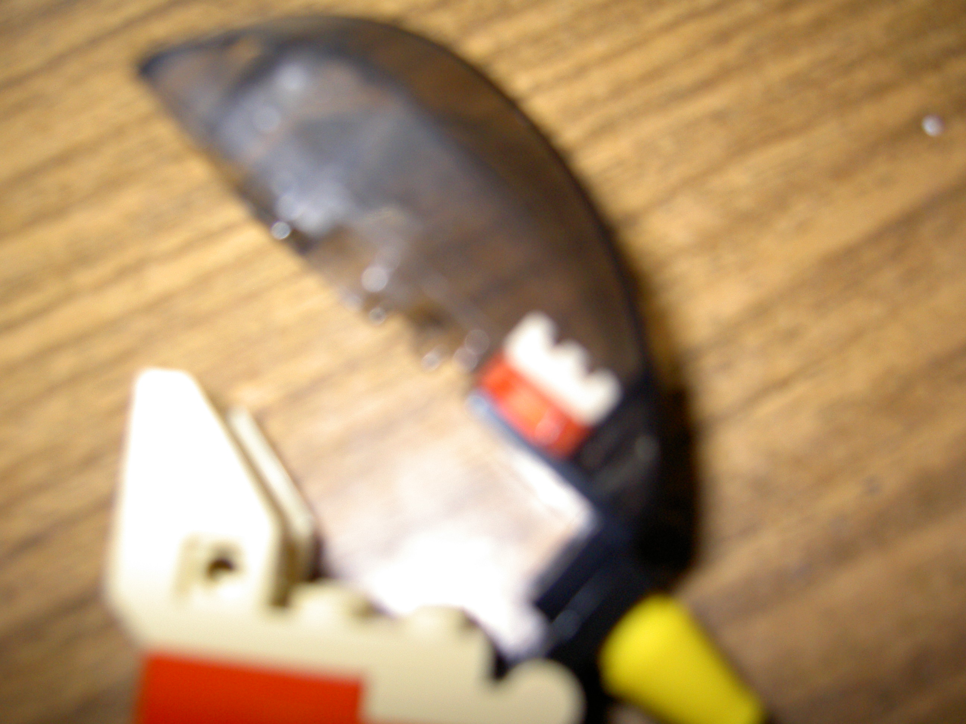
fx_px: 949
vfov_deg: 41.8
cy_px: 362
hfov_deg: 54.0
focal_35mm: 34
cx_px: 483
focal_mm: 5.6
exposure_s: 1/60
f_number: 2.8
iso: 100
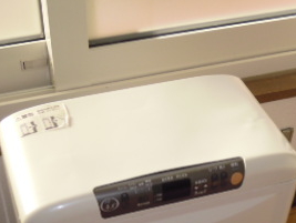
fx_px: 574
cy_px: 247
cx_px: 150
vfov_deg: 20.9
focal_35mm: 67
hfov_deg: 28.9
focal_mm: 5
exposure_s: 1/320
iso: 100
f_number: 2.7
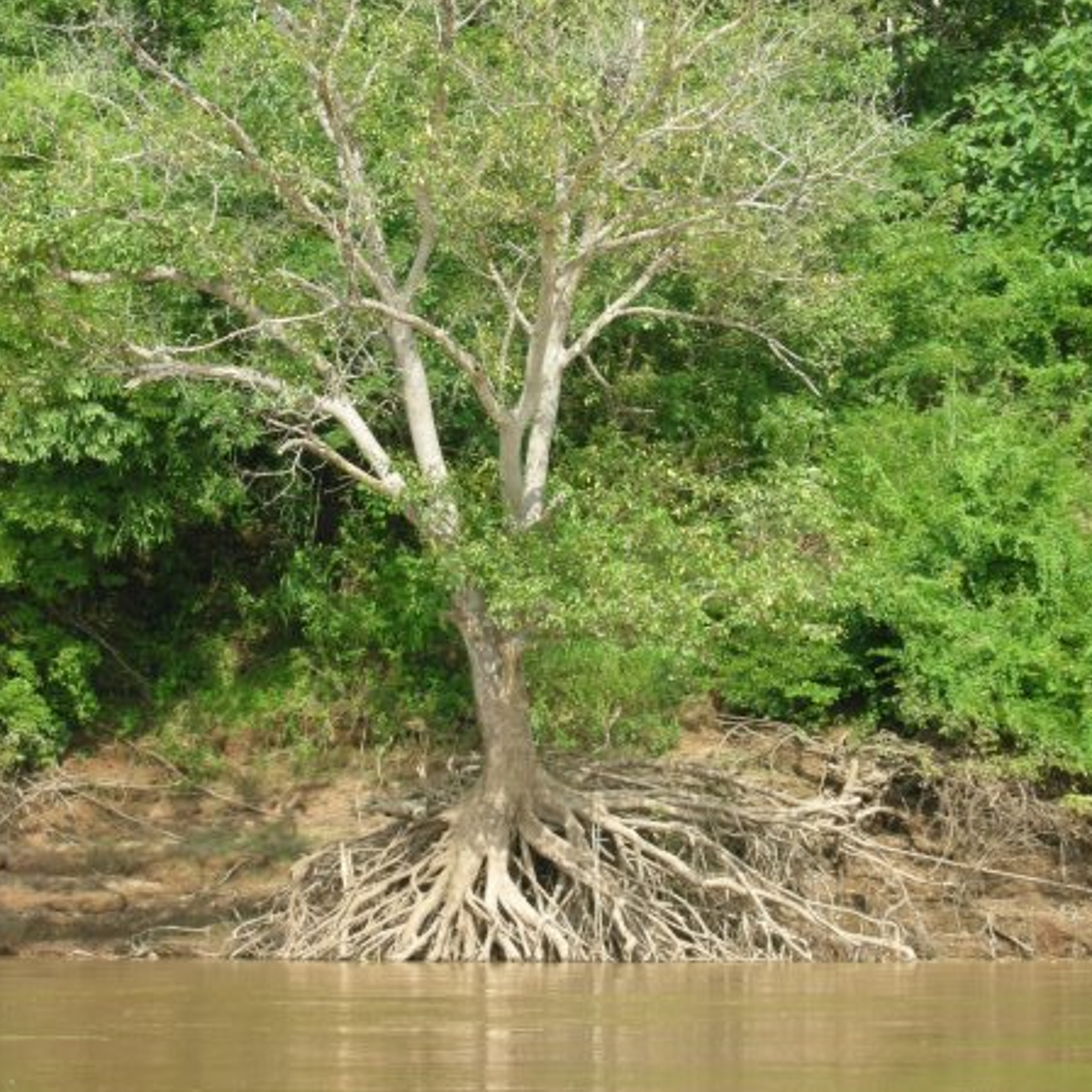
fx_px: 4640
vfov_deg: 13.4
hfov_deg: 13.4
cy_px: 339
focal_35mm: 130
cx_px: 524
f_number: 4.7
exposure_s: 1/175
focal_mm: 21.5
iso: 64
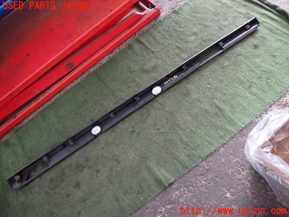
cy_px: 108
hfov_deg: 69.4
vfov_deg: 54.9
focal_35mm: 25
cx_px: 144
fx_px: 209
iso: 400
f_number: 2
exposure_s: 1/30
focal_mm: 4.5
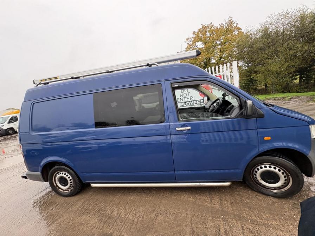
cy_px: 118
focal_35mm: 14
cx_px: 158
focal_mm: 2.22
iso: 125
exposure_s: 1/99
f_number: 2.2
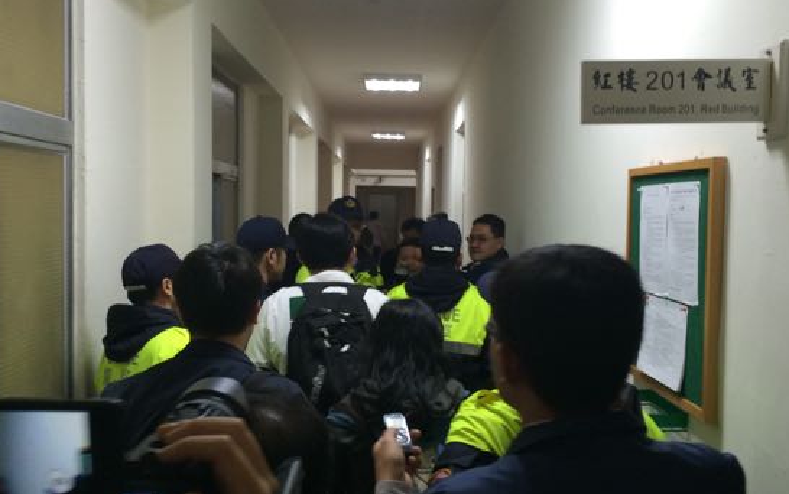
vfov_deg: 35.4
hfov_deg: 54.0
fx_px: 775
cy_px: 248
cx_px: 405
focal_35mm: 36
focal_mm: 4.15
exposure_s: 1/30
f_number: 2.2
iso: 100
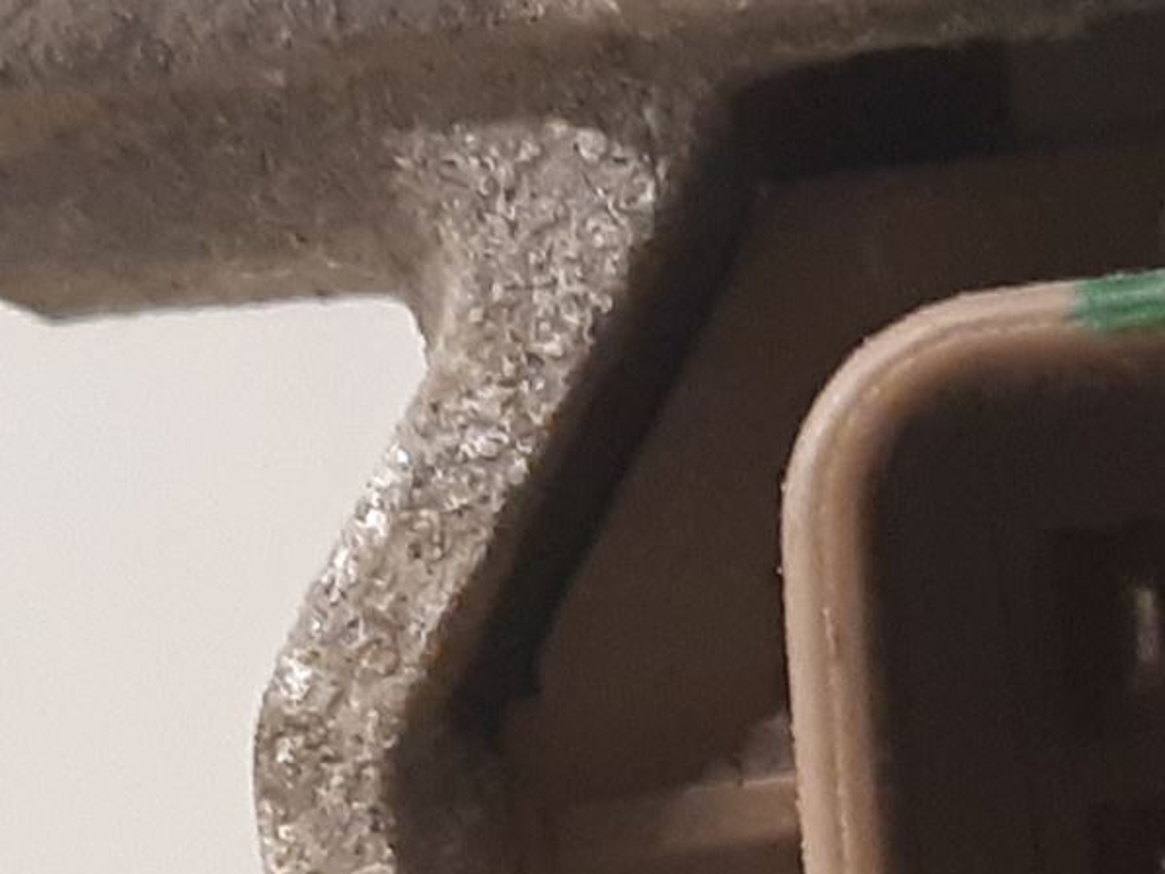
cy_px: 856
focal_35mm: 89
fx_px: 2996
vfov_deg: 16.3
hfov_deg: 22.0
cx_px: 670
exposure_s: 1/33
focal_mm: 3.93
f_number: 1.7
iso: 250
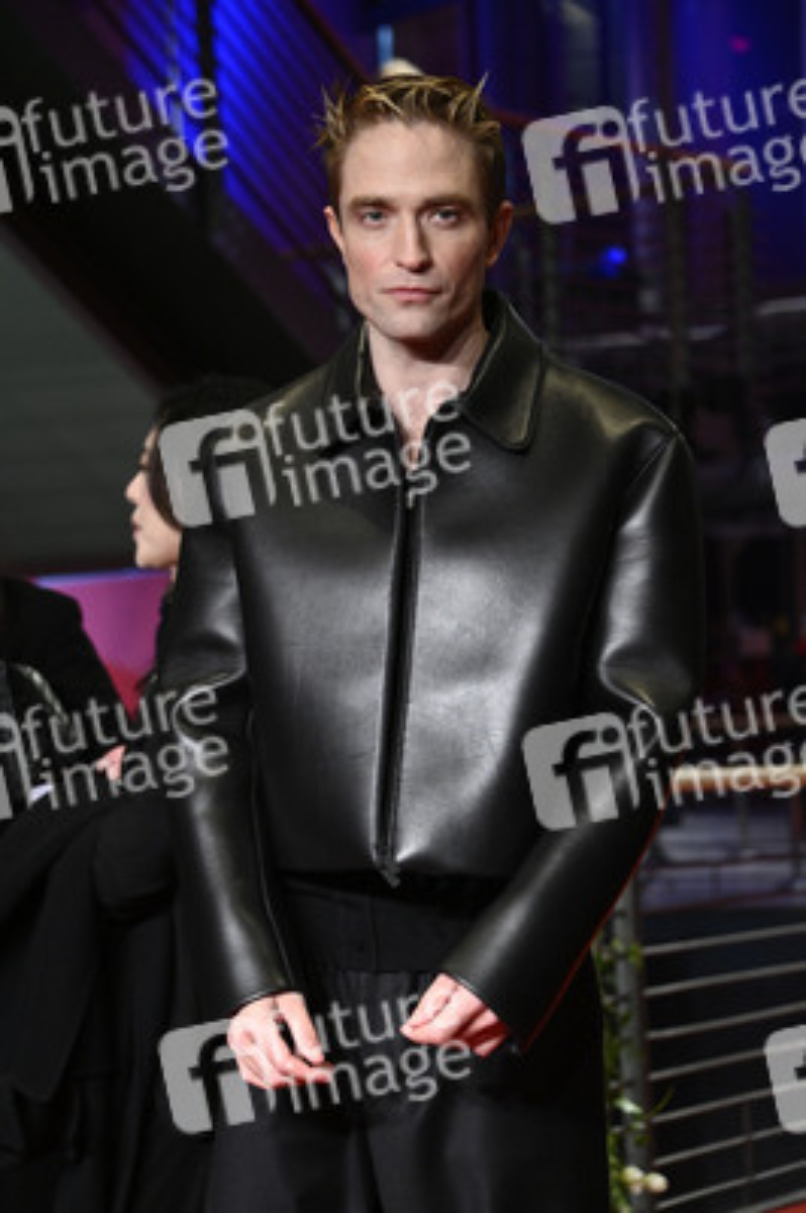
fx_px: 3532
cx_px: 403
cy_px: 606
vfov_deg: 19.5
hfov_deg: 13.0
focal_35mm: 105
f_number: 5.6
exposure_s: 1/250
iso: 6400
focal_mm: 105
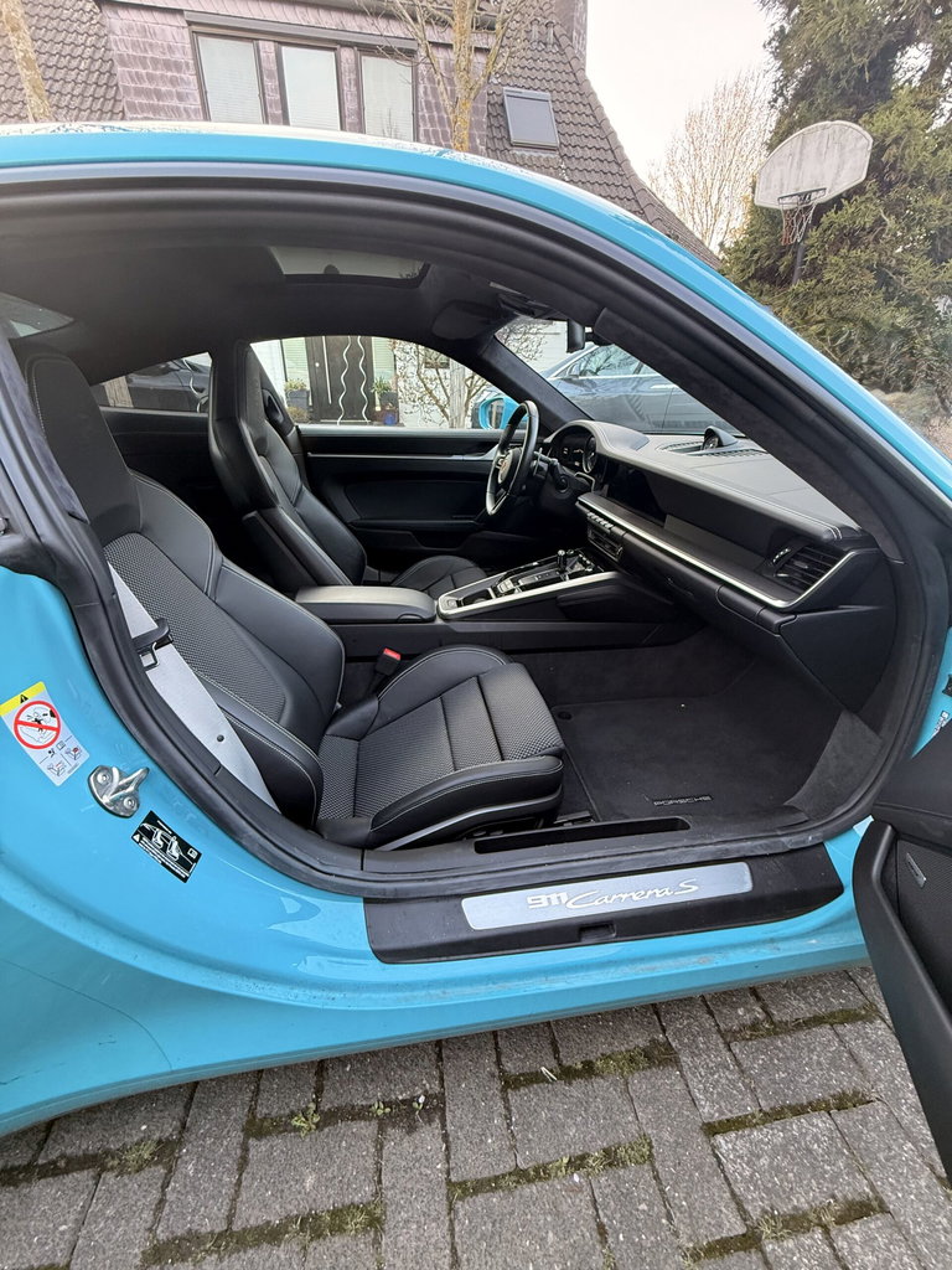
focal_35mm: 14
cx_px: 476
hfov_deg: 85.7
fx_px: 513
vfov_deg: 102.1
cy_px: 635
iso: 320
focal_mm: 2.22
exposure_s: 1/99
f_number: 2.2
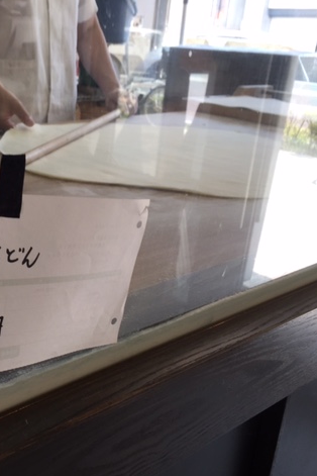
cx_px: 40
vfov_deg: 47.4
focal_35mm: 41
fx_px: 541
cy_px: 240
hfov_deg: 31.3
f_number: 2.2
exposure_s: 1/60
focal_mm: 4.15
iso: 32
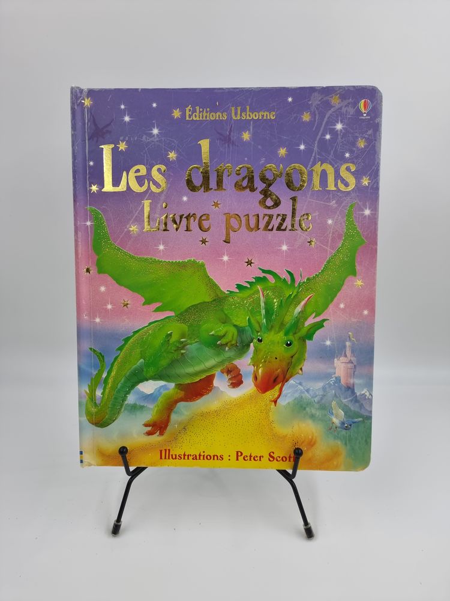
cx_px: 225
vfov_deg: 71.6
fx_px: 416
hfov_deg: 56.8
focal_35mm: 24
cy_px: 300
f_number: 1.8
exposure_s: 1/100
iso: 50
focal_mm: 6.7
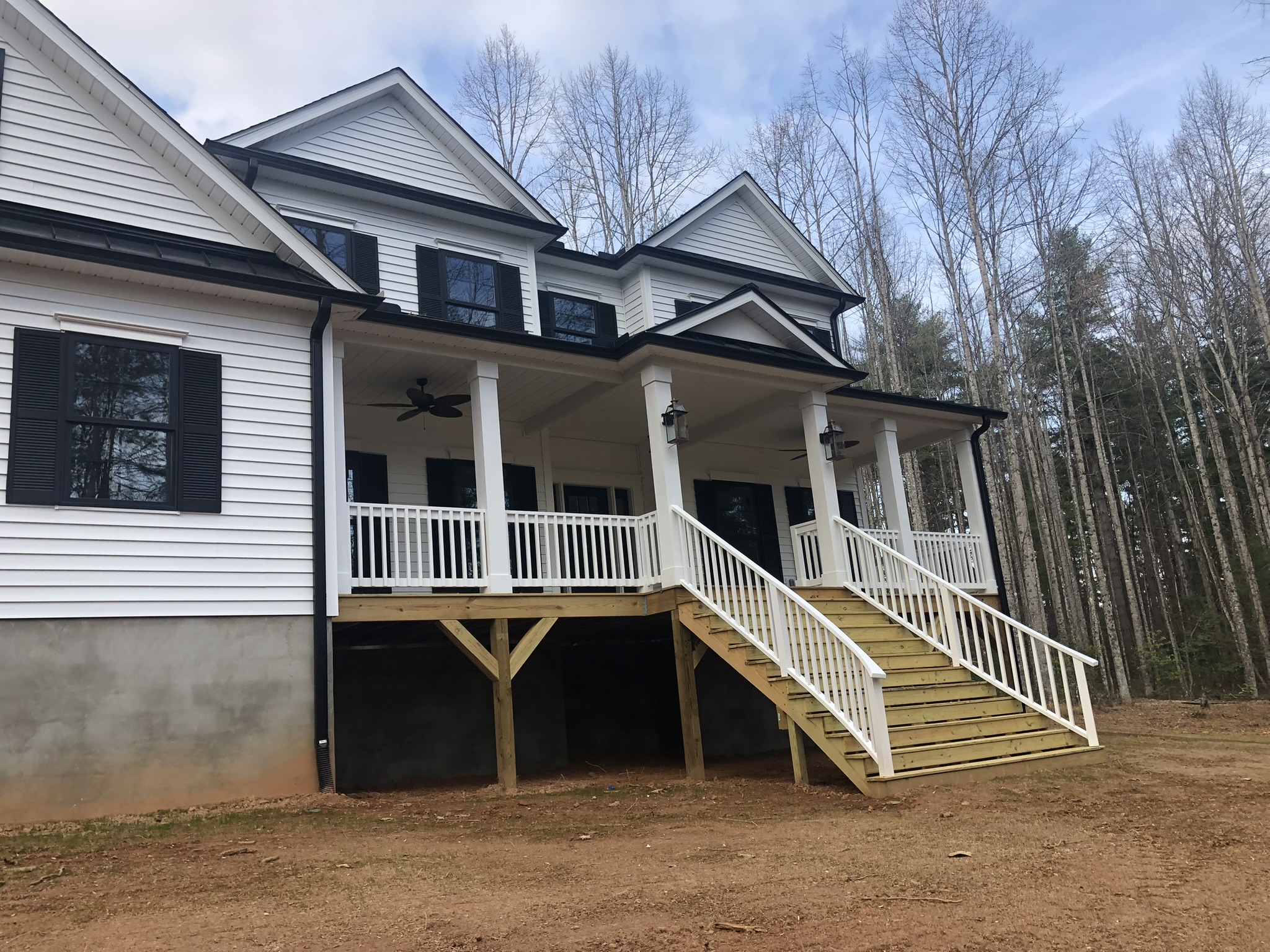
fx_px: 1027
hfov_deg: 63.4
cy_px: 476
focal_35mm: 28
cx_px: 635
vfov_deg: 49.7
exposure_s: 1/393
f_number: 1.8
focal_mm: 3.99
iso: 20
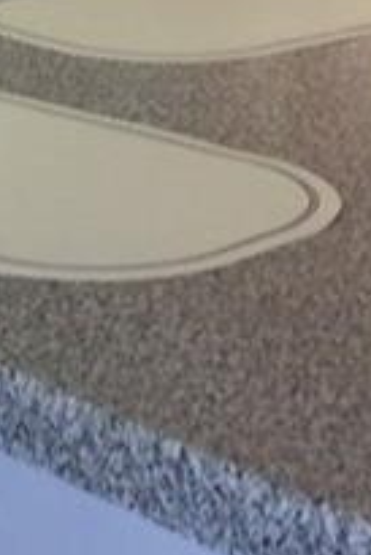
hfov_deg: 8.1
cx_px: -206
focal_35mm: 166
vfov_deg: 11.9
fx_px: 2562
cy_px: -252
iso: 40
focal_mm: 3.3
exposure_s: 1/40
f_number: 2.4
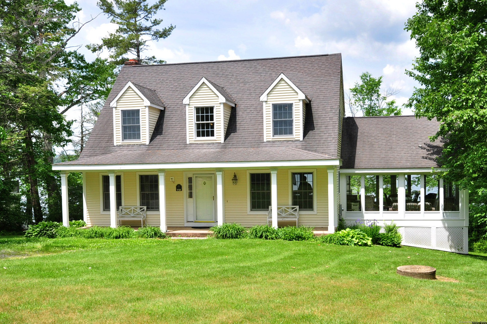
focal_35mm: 30
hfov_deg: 62.0
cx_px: 244
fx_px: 405
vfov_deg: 43.5
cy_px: 162
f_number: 9
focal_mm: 20
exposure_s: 1/320
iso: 320
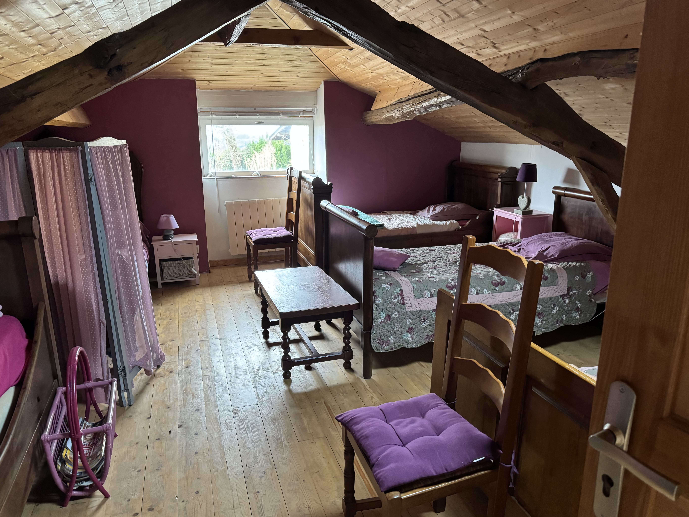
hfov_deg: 69.4
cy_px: 261
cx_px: 336
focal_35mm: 25
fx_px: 498
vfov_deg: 54.9
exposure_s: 1/60
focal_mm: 6.86
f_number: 1.78
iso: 640
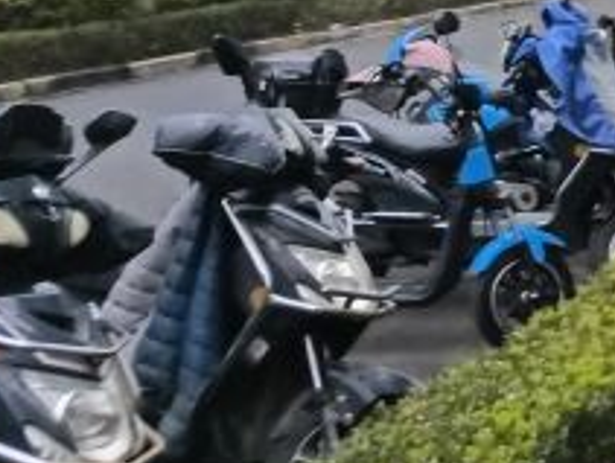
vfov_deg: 15.5
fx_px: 1548
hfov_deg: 19.8
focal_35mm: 87
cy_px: -253
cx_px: 895
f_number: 1.88
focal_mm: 5.59
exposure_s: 1/100
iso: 951
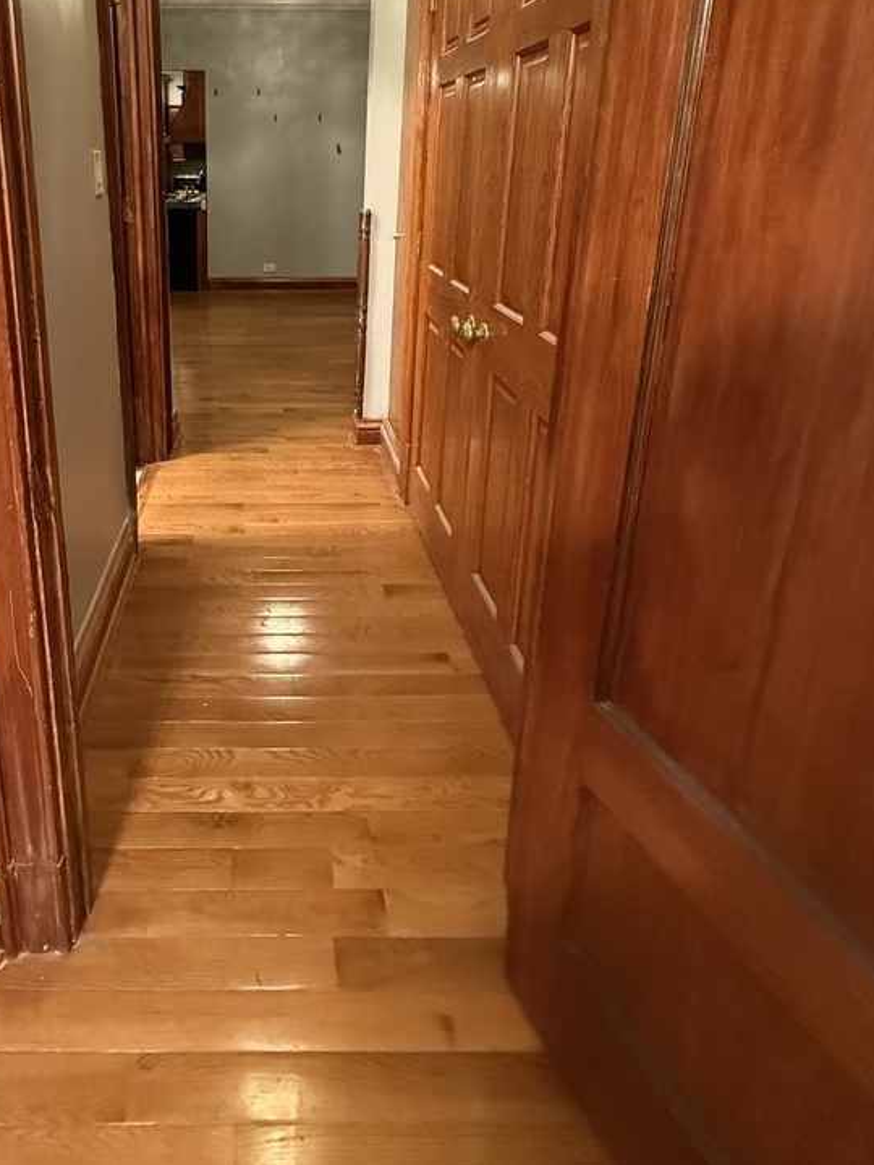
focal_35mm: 21
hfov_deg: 61.5
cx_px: 272
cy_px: 338
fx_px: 707
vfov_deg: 75.0
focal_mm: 2.22
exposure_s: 1/60
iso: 1250
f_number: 2.2
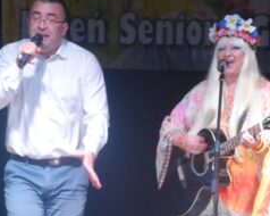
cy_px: 118
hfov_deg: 5.2
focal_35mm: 373
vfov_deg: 4.1
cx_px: 211
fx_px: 2980
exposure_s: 1/60
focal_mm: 105
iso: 2000
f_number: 5.6
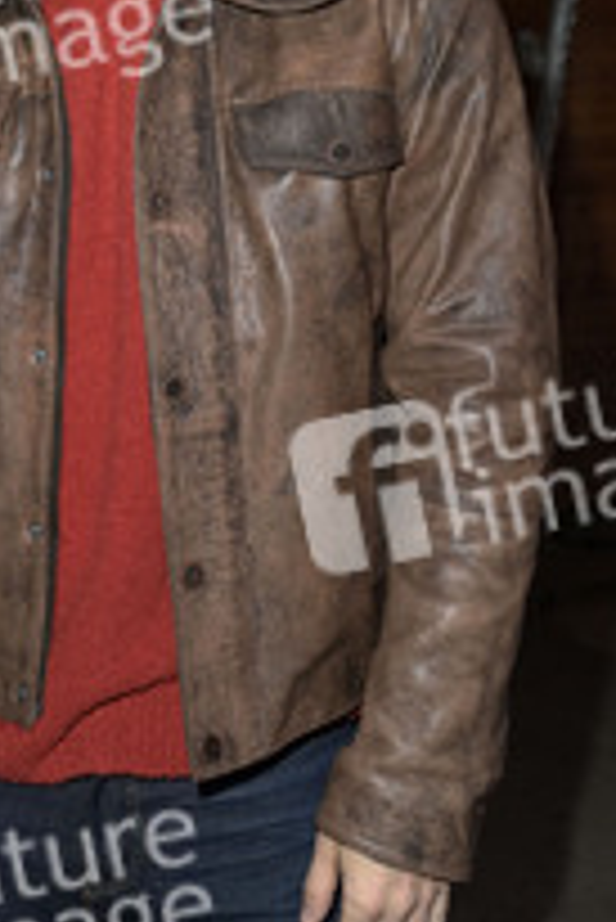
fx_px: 1896
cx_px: 112
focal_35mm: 74
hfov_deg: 18.3
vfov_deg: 27.0
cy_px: 243
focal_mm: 38
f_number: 5
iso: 1600
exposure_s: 1/125
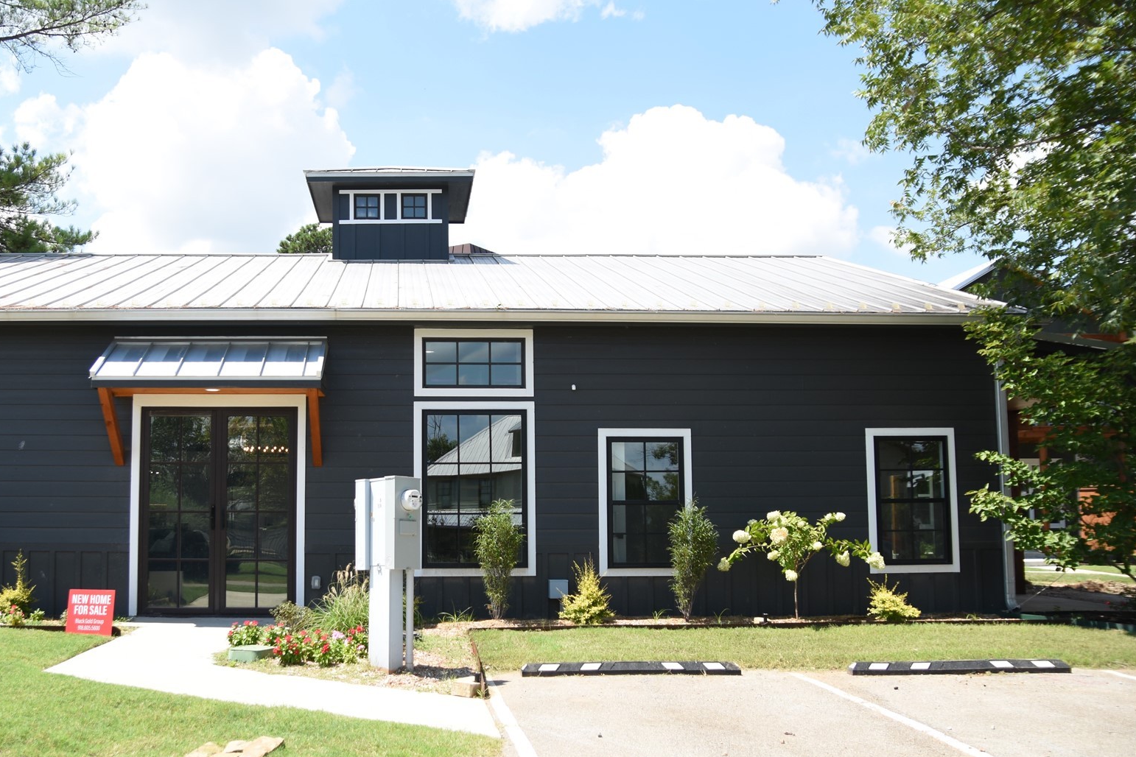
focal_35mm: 34
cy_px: 405
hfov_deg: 55.5
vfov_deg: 39.2
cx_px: 410
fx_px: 1062
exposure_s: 1/800
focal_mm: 17
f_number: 3.2
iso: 100
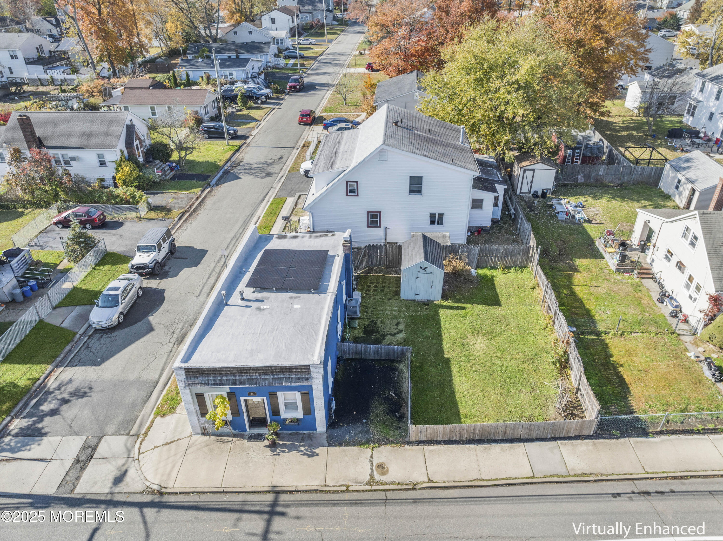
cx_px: 362
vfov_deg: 56.8
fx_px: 501
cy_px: 270
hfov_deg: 71.6
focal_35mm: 24
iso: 160
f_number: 2.8
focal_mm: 12.29
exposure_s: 1/1000
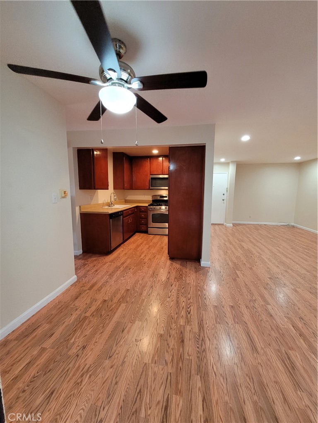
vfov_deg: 106.2
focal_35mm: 13
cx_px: 159
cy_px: 212
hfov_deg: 89.9
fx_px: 159
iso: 320
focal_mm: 1.74
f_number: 2.2
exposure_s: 1/60
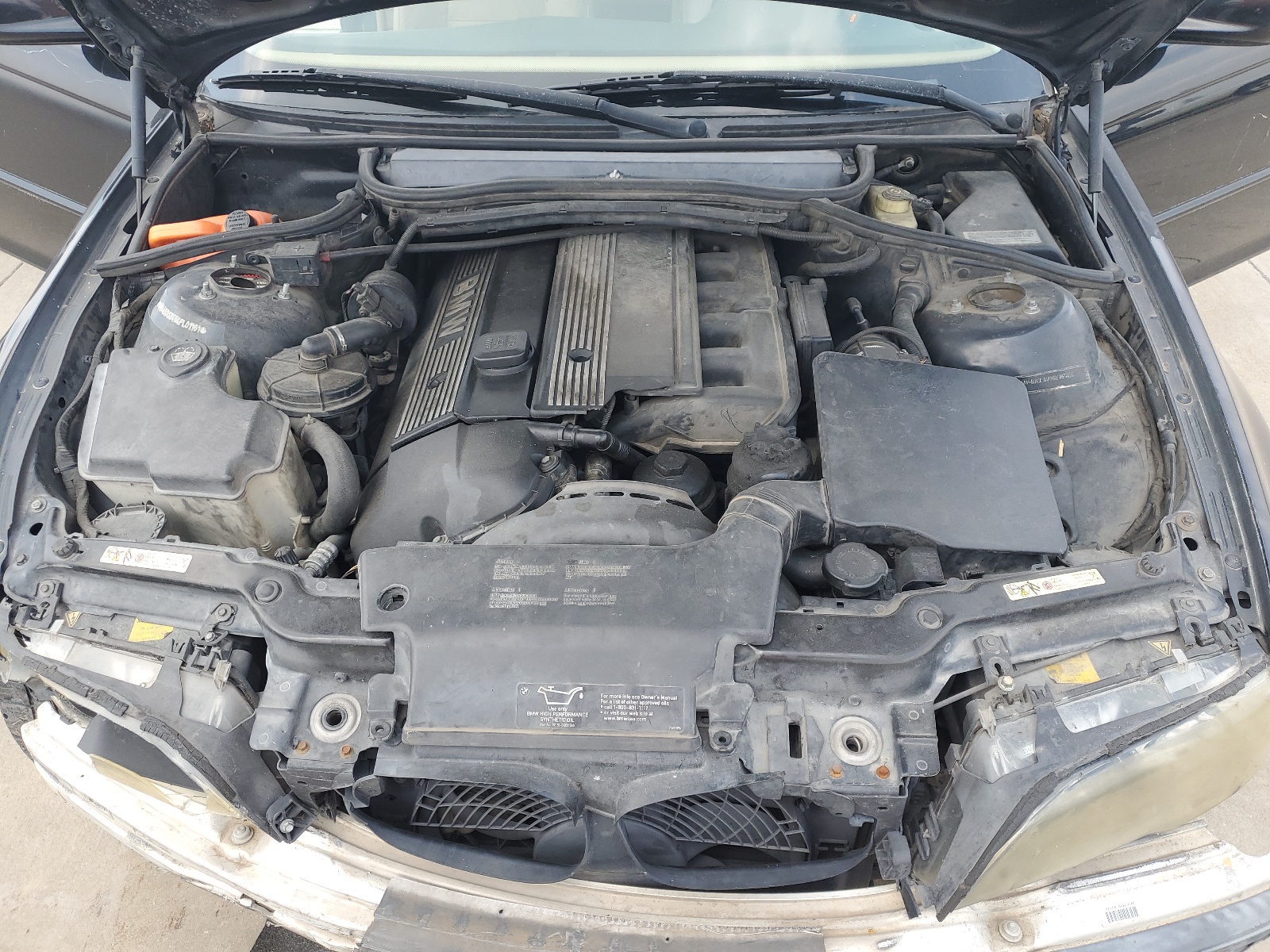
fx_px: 954
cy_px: 476
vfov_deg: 53.1
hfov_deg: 67.3
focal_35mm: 26
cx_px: 635
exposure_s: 1/526
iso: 50
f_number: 1.5
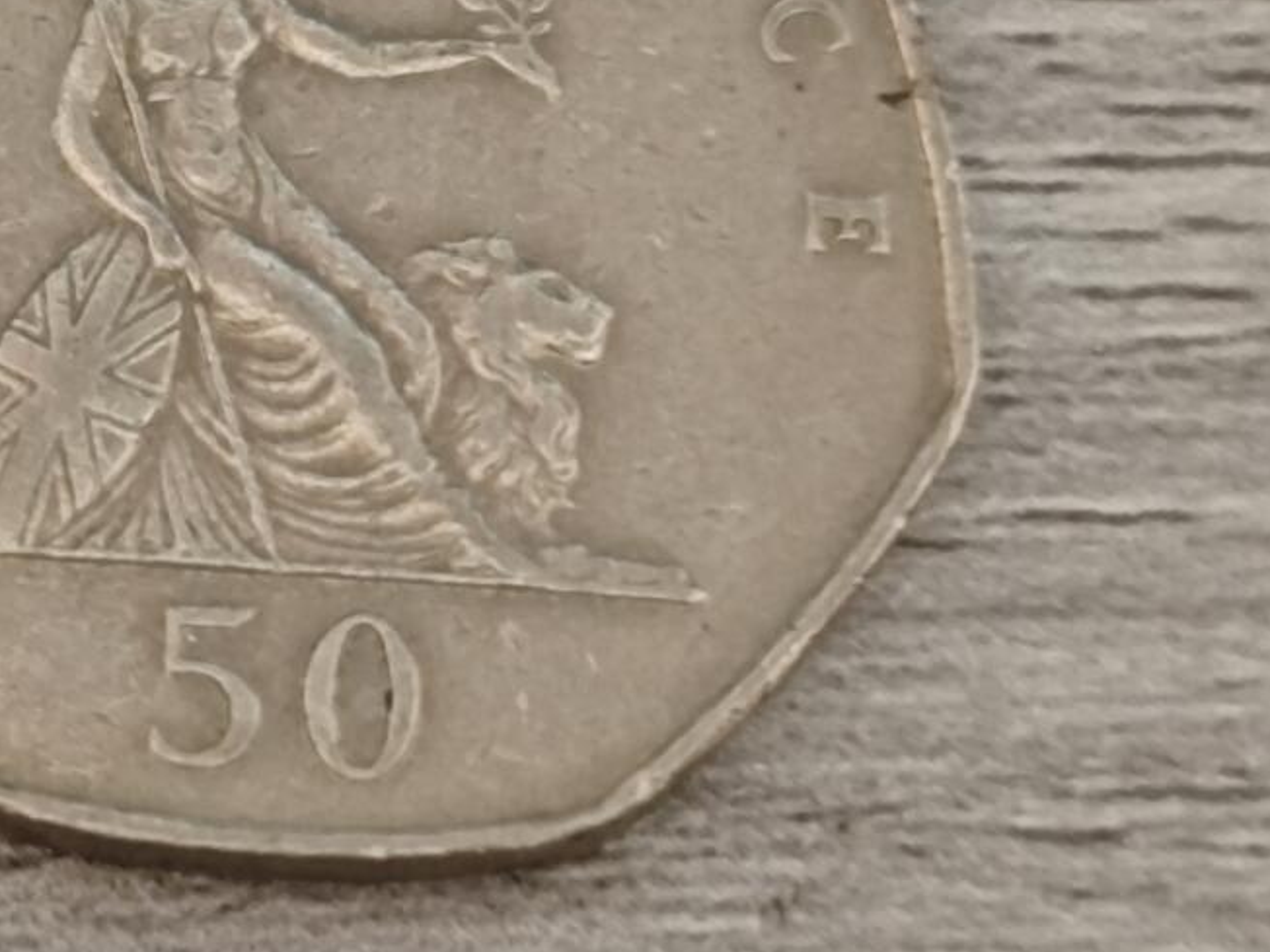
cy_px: 220
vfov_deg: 9.2
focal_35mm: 161
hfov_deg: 12.2
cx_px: 271
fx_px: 5907
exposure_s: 1/50
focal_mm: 8.7
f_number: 1.9
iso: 500
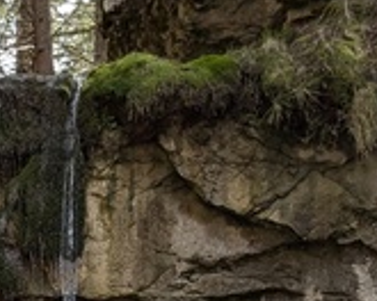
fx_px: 1216
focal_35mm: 109
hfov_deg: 16.1
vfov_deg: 11.0
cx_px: -190
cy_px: 812
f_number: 1.68
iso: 30
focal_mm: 6.9
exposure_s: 1/196
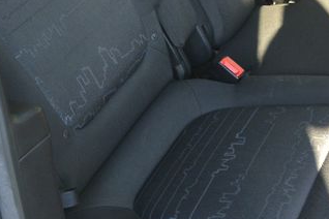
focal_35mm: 87
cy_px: 35
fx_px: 795
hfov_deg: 23.0
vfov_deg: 15.6
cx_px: 267
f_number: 3.5
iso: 160
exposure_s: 1/125
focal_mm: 10
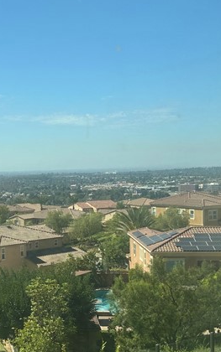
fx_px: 597
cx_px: -39
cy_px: 205
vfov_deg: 32.9
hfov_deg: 19.8
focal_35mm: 62
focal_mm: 6.86
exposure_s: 1/3861
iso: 80
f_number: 1.78
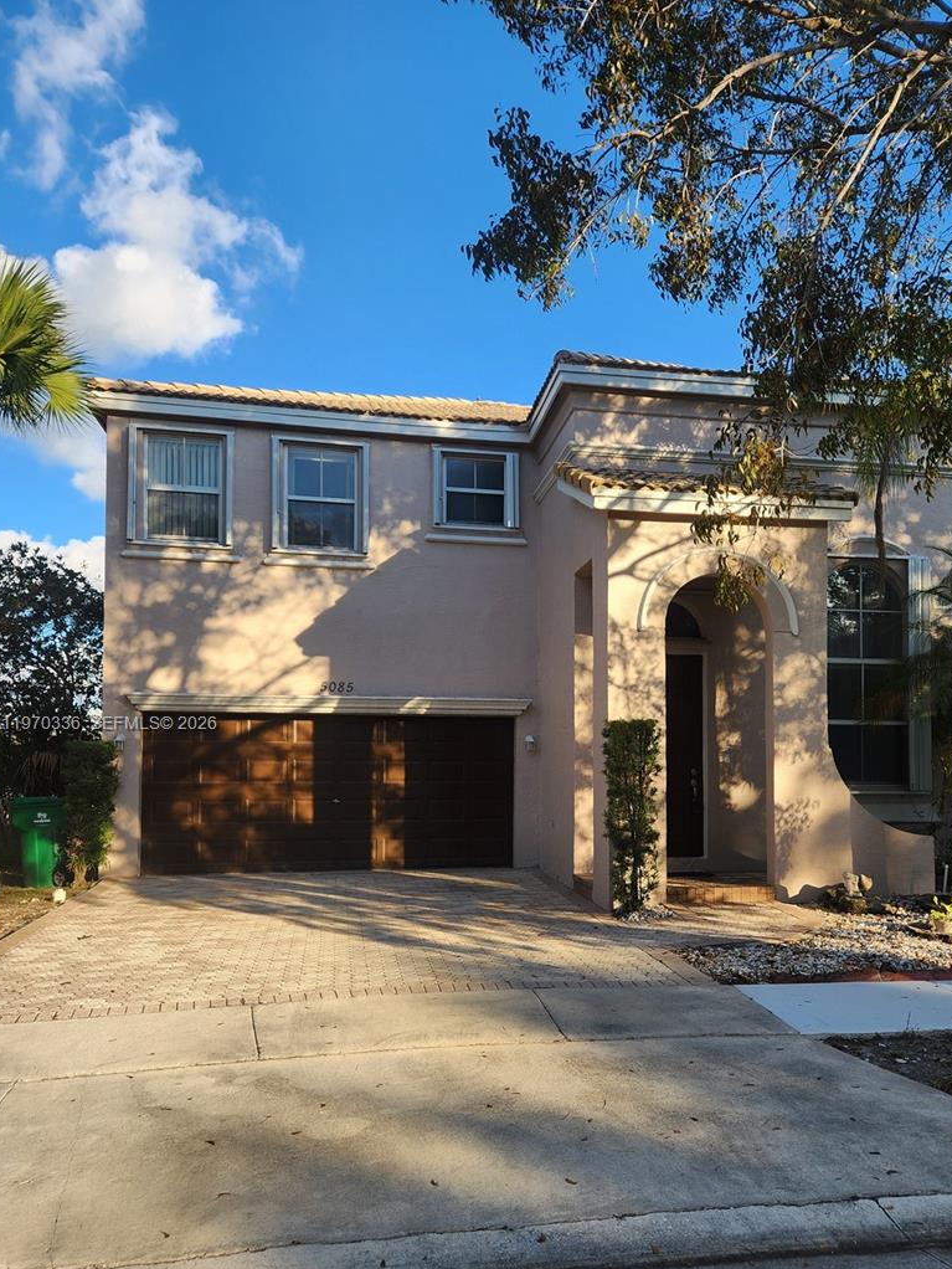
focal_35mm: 27
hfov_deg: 51.2
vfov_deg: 65.0
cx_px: 546
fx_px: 990
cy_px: 725
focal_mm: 5.4
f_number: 1.8
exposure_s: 1/586
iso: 20
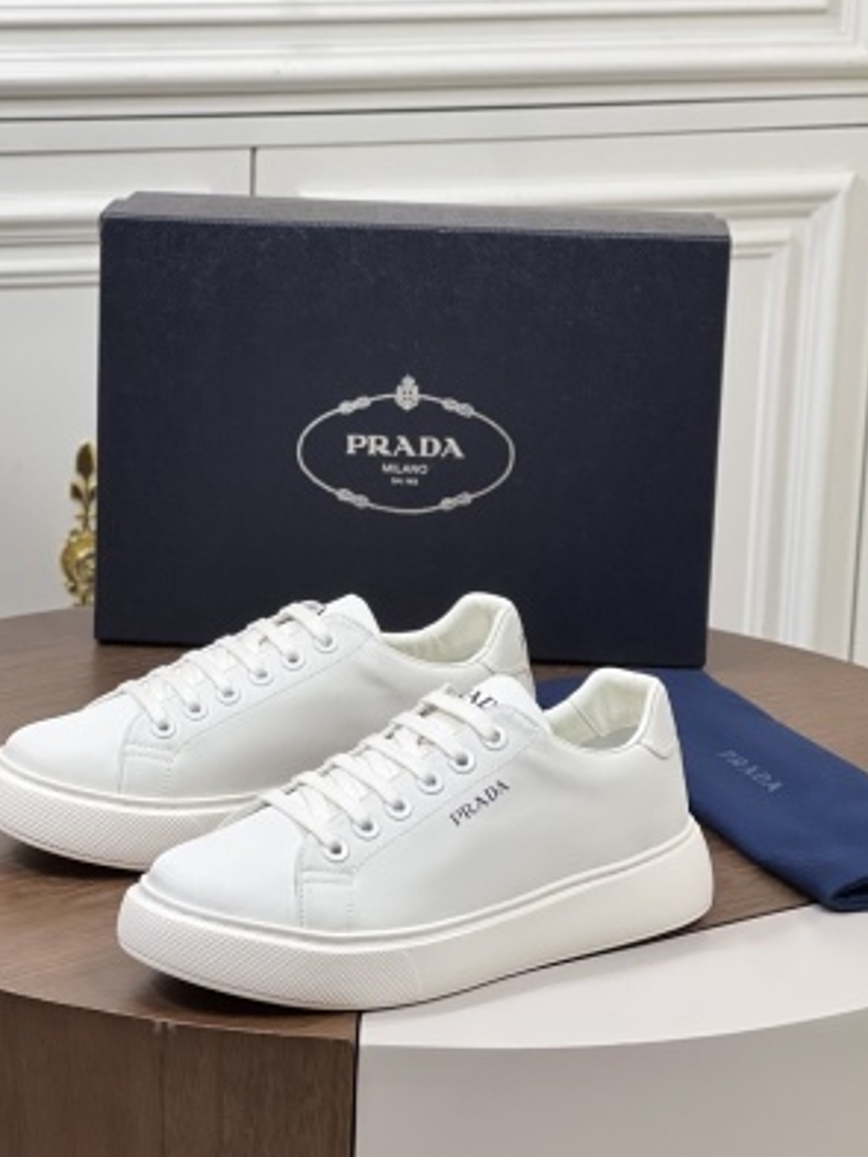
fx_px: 3275
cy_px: 645
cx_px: 334
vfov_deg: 20.0
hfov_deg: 15.1
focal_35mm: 98
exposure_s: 1/100
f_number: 2.8
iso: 200
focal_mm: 9
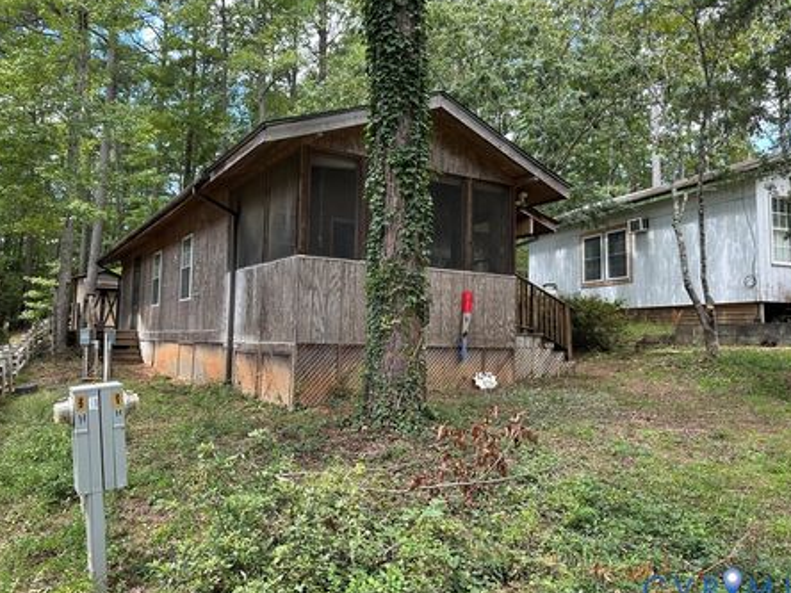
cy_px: 279
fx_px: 617
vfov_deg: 51.3
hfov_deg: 65.3
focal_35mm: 27
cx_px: 376
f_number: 1.78
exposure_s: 1/379
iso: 80
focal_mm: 6.86
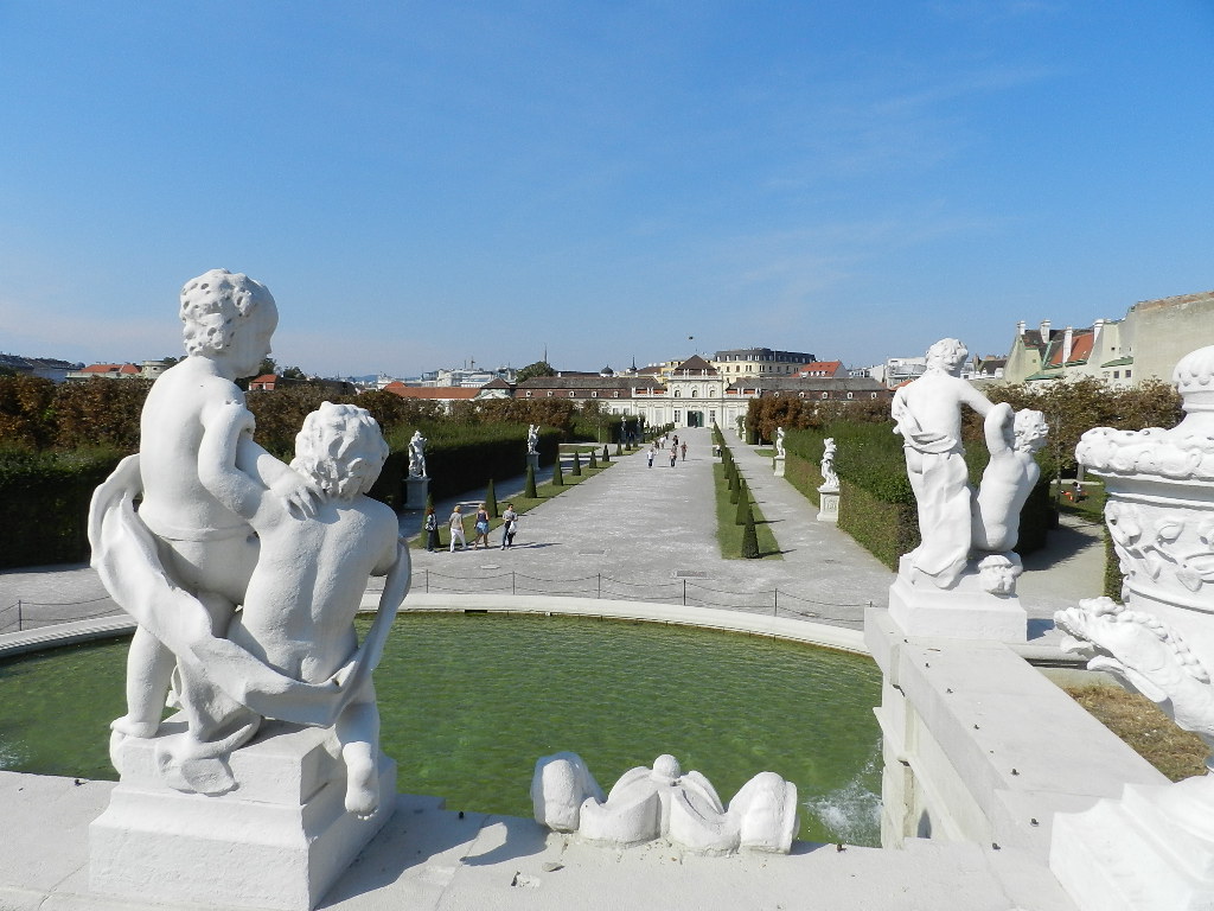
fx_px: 807
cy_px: 456
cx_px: 607
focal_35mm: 23
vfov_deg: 58.9
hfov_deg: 73.9
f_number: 5
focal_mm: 4
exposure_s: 1/1000
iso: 160
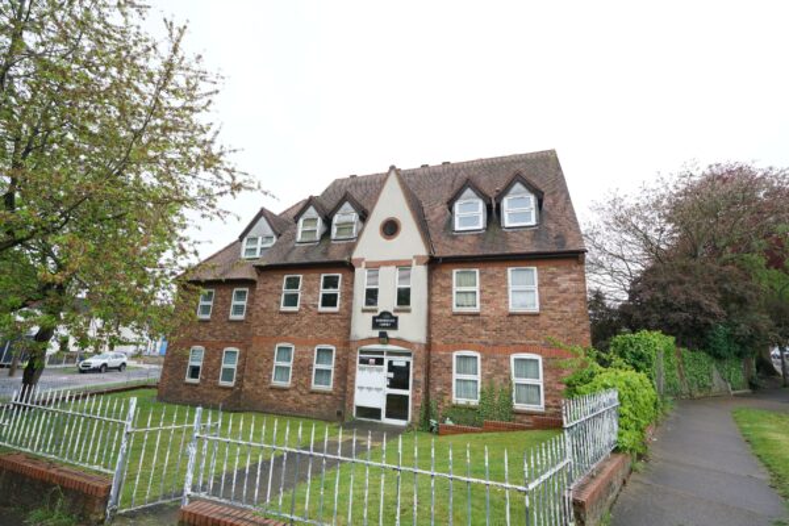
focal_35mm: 16
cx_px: 394
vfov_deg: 73.7
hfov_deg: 96.7
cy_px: 263
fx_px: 351
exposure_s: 1/100
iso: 200
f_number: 7.1
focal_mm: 16
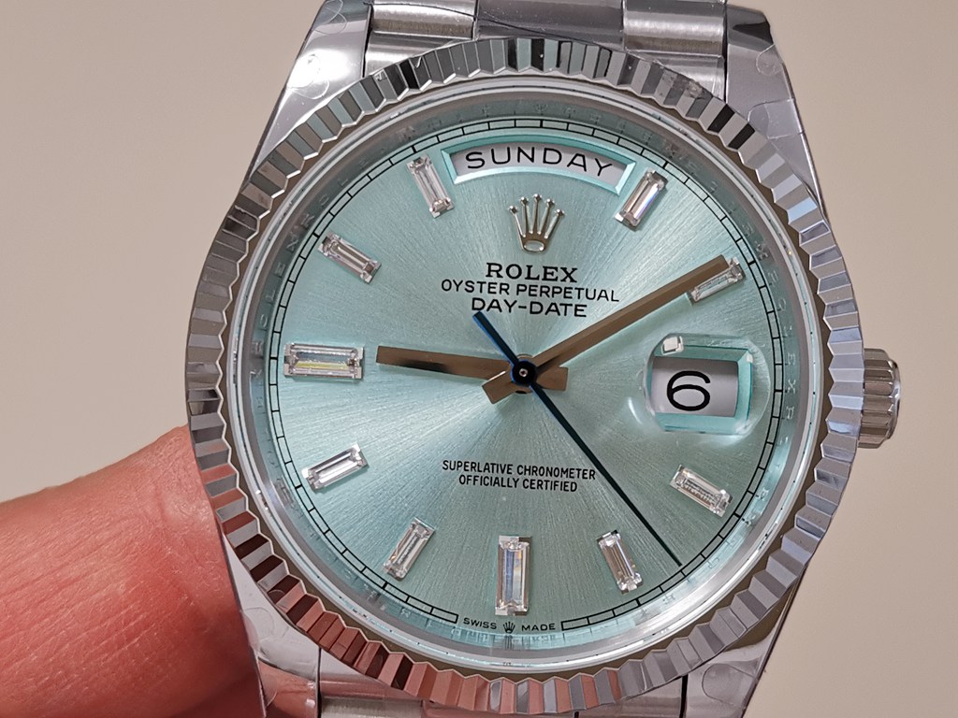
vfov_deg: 27.0
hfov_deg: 35.5
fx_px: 1494
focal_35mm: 54
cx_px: 479
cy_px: 359
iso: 125
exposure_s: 1/100
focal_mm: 4.75
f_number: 1.8
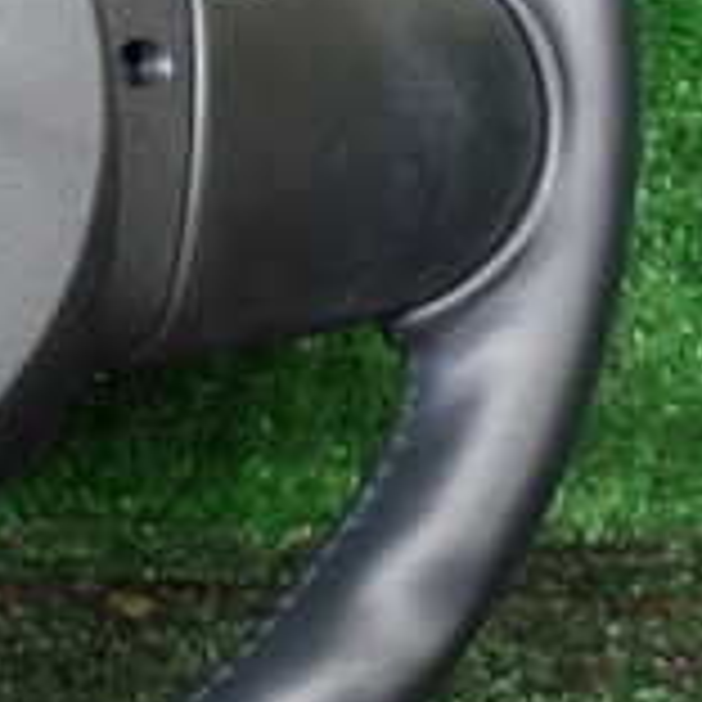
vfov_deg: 16.9
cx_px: -356
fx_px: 2340
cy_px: 86
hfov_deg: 15.7
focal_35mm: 102
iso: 200
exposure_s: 1/50
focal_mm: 5.4
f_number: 2.3
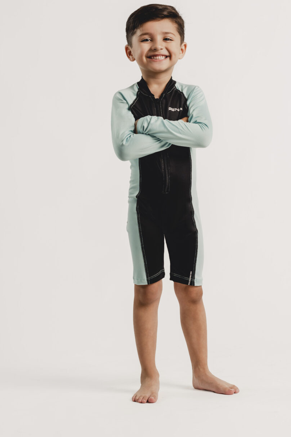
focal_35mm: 93
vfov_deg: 21.9
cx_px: 160
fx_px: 1128
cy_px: 202
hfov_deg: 14.7
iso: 100
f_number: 4
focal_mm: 50
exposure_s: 1/160
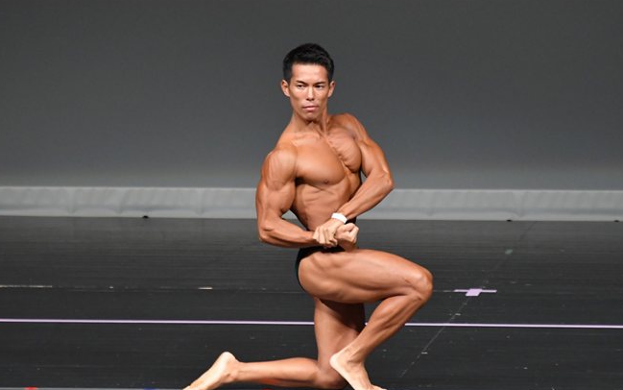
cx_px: 332
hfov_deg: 4.6
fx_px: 7744
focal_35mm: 456
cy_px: 241
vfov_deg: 2.9
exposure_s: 1/400
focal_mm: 250
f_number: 5.6
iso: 4000
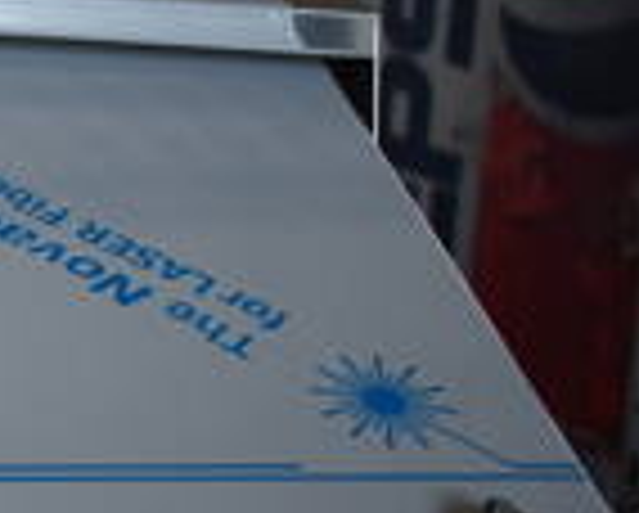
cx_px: -720
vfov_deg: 12.8
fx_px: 2291
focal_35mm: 121
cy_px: 252
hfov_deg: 13.2
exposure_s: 1/250
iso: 640
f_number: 3.5
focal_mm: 20
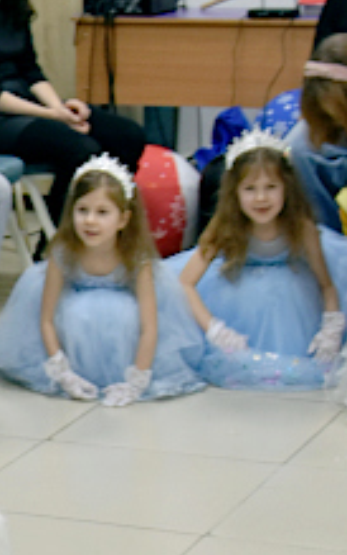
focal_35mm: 140
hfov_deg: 9.0
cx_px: -257
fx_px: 2115
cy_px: 131
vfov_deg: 14.9
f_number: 4.5
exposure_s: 1/80
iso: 400
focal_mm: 25
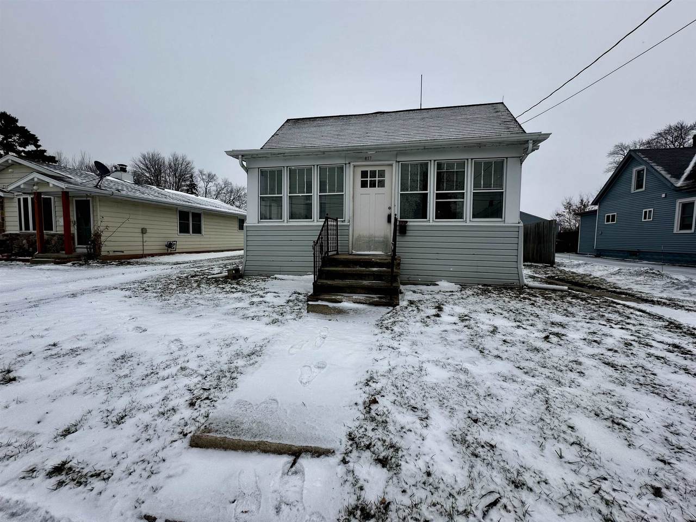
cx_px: 348
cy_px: 261
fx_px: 281
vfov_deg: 85.7
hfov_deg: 102.1
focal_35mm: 14
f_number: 2.2
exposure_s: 1/1715
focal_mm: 2.22
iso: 50
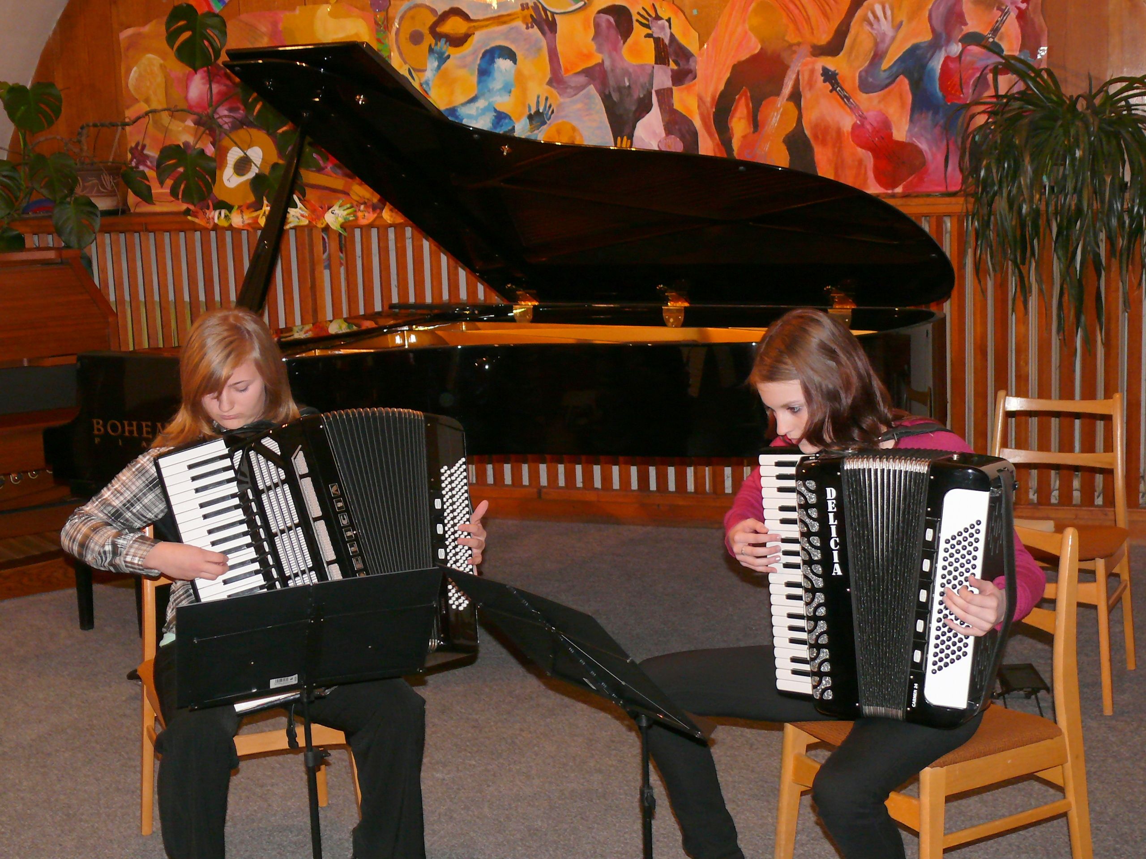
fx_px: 1821
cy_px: 430
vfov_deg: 26.6
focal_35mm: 55
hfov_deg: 34.9
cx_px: 573
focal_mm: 10.1
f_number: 3.2
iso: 200
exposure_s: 1/30
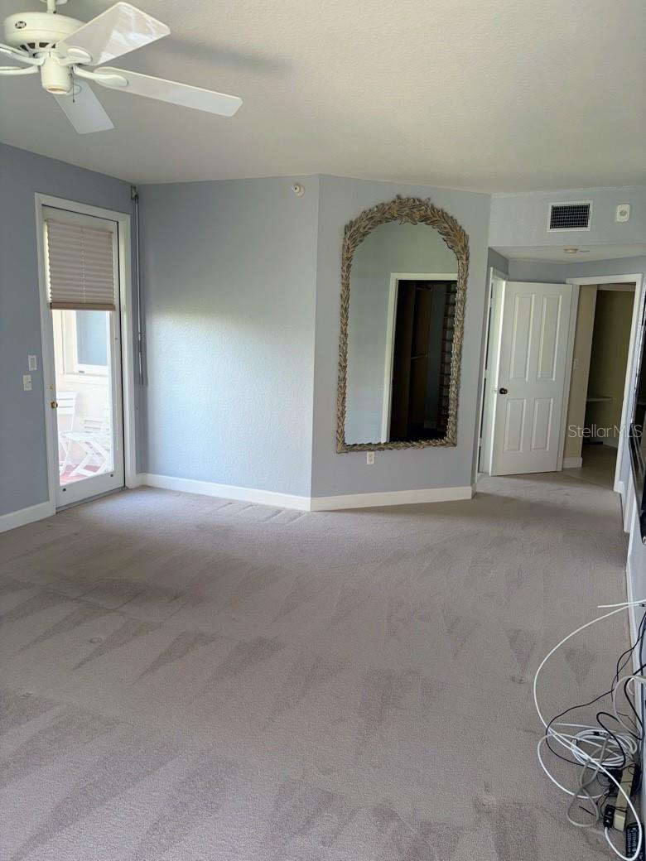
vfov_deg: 67.3
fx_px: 647
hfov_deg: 53.1
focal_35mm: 26
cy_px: 430
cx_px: 323
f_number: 1.6
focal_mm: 5.96
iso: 125
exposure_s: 1/100
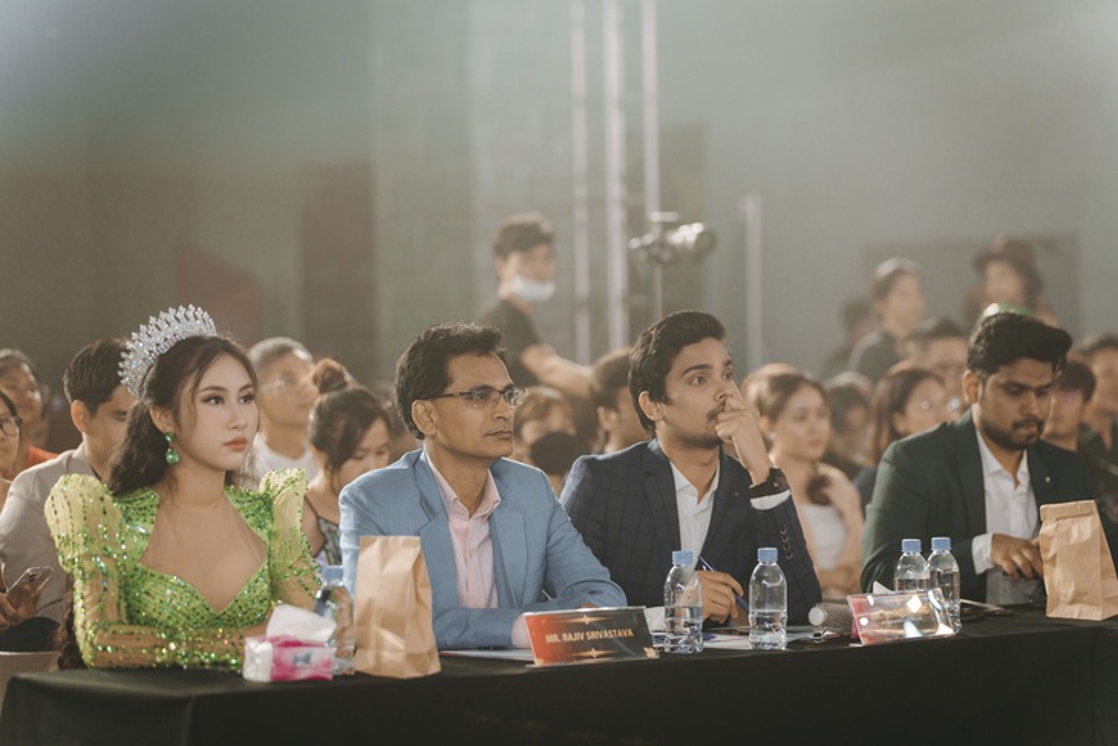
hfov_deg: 19.8
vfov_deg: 13.3
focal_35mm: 103
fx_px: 3199
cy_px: 373
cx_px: 559
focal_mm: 103
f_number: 2.8
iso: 400
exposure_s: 1/100
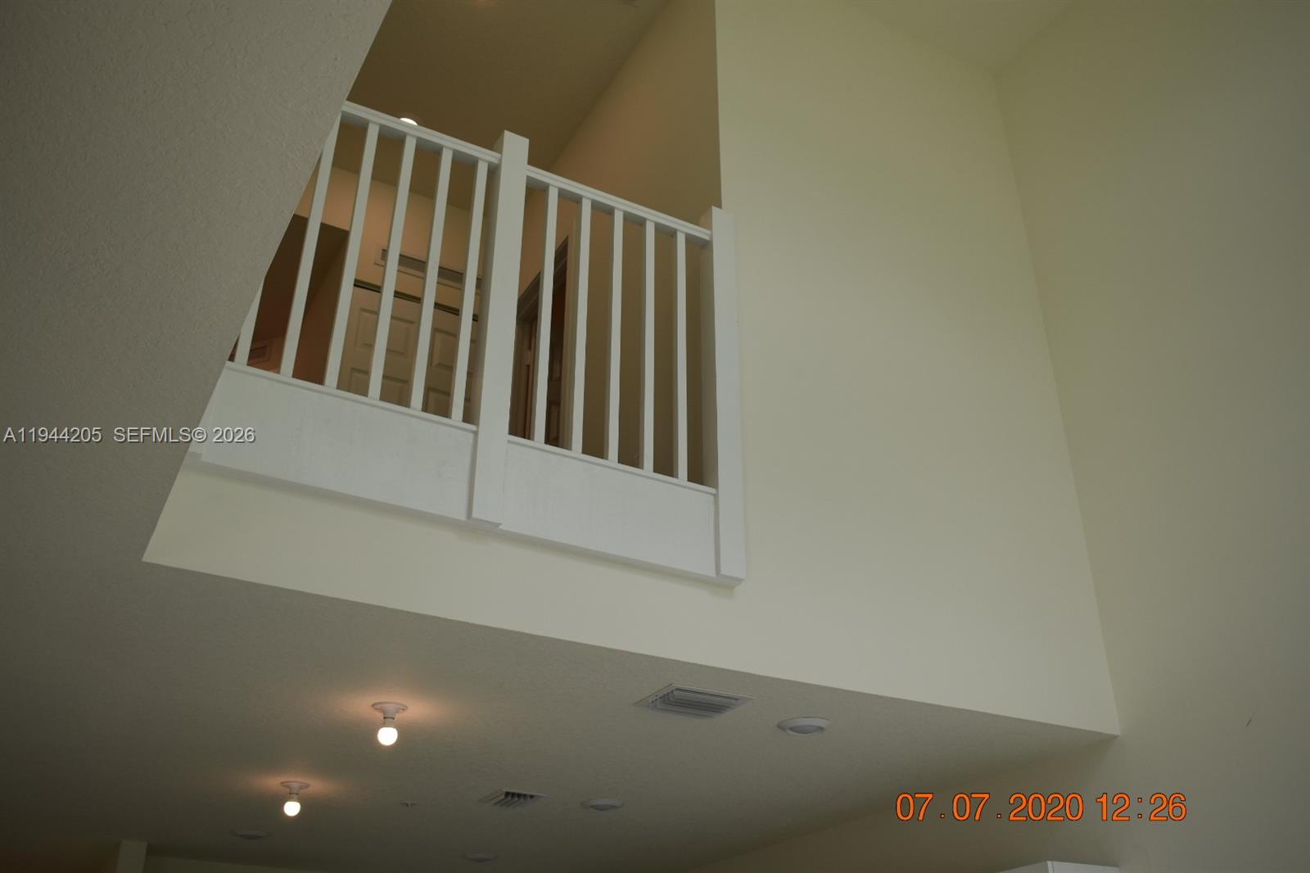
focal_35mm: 33
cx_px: 655
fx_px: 1201
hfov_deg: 57.2
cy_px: 436
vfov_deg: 40.0
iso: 250
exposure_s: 1/250
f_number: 5.6
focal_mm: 22
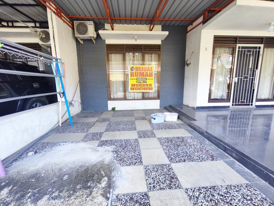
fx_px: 119
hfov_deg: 98.2
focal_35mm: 15
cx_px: 137
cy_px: 103
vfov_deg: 81.7
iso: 100
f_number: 2.2
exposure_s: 1/50
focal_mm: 1.91
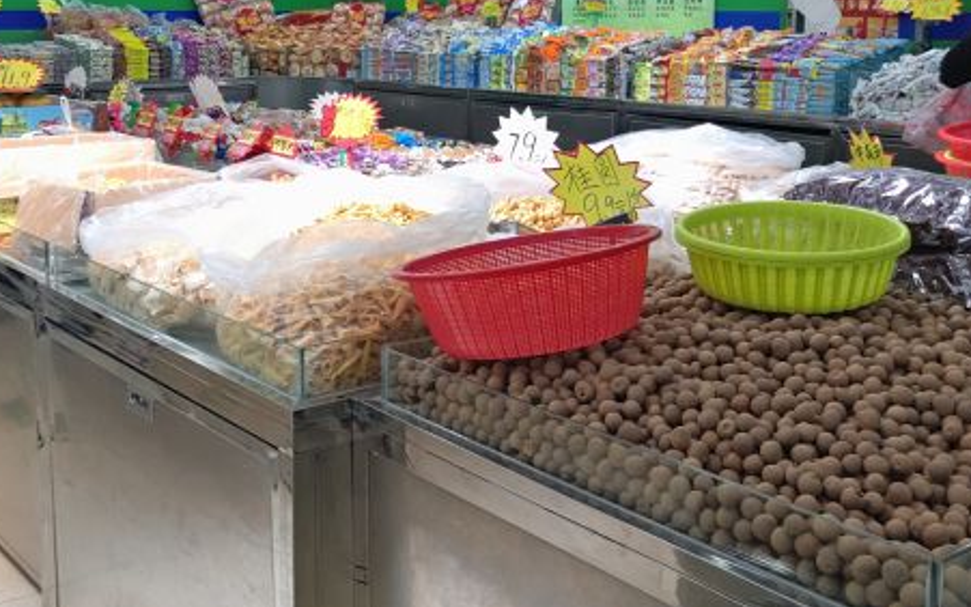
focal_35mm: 51
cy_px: 153
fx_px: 1350
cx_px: 430
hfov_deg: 39.5
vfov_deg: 25.1
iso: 64
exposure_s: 1/50
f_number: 2.2
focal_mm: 4.73
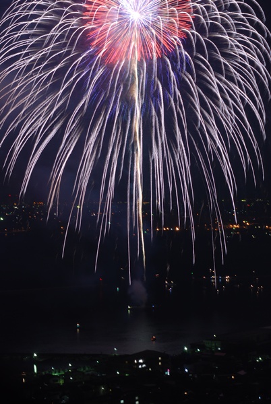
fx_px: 1350
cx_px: 136
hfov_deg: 11.5
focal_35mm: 120
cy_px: 202
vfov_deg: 17.0
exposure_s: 5.4
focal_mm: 80
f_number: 8
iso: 100
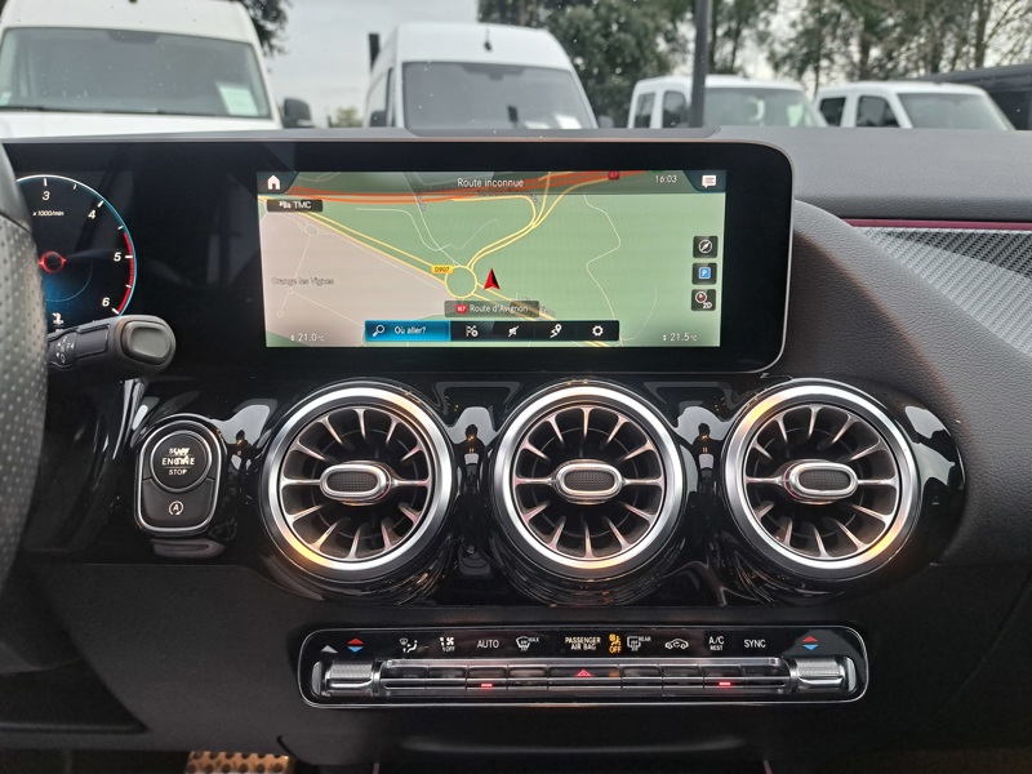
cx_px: 516
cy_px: 387
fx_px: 716
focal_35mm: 24
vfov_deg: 56.8
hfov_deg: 71.6
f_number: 1.8
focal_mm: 5.23
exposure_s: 1/60
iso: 160
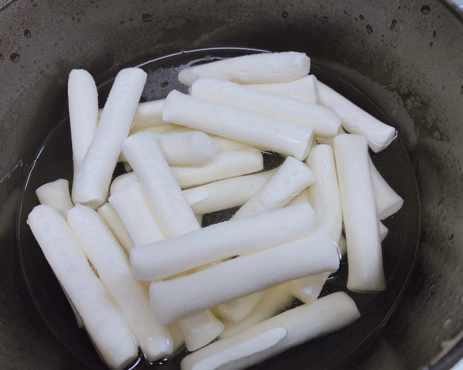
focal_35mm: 28
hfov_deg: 62.2
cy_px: 184
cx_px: 223
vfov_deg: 51.5
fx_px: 384
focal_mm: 4.25
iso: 50
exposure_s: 1/120
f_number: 1.8
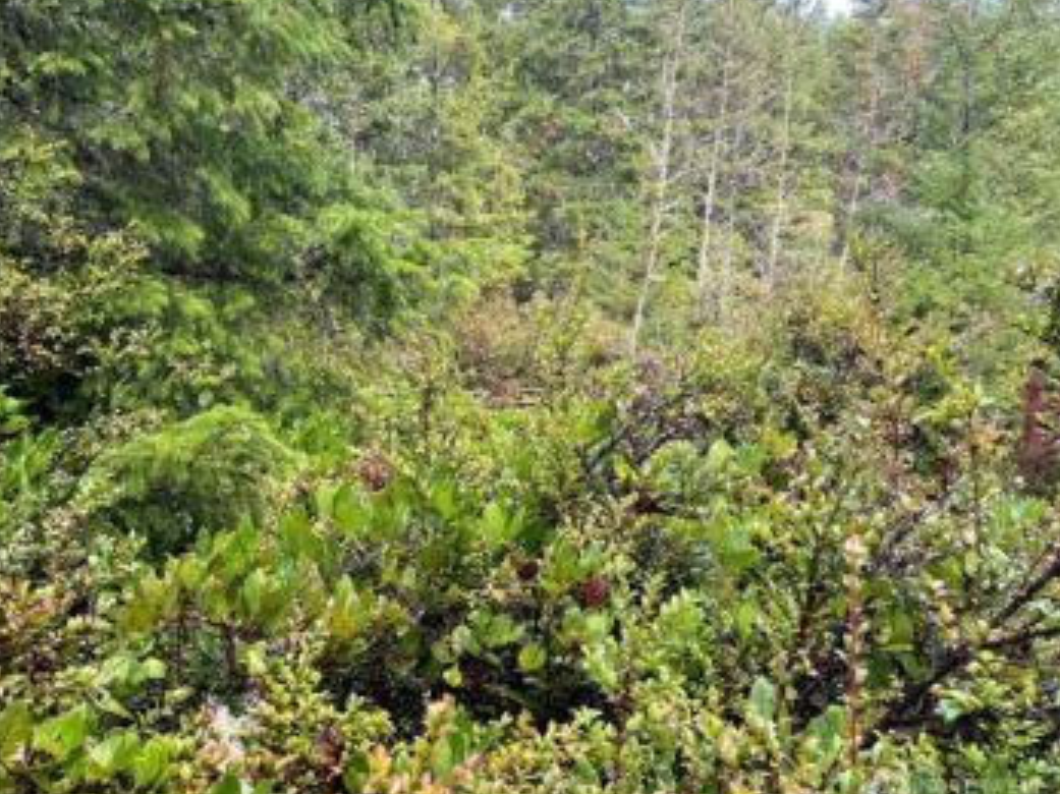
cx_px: 455
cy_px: 363
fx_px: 918
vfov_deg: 46.7
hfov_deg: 59.7
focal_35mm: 30
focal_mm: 5.7
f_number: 1.5
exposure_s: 1/140
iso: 32
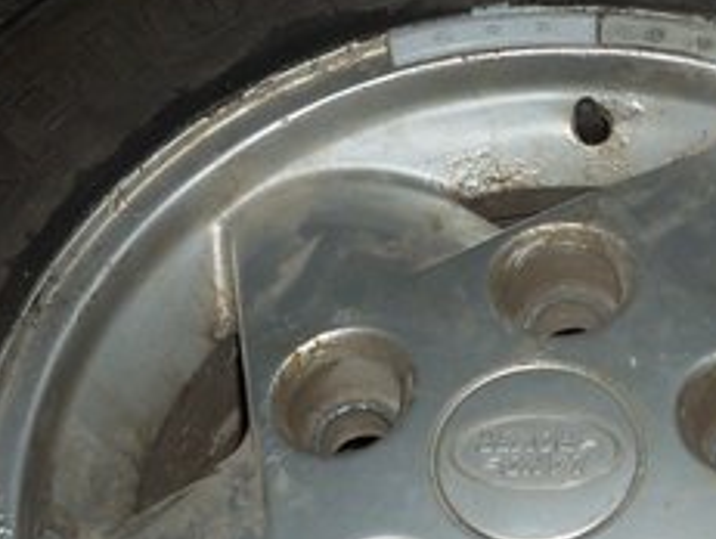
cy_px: 353
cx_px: 511
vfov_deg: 15.7
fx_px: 1947
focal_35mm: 94
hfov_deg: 20.7
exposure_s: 1/30
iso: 100
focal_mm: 5.7
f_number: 2.9
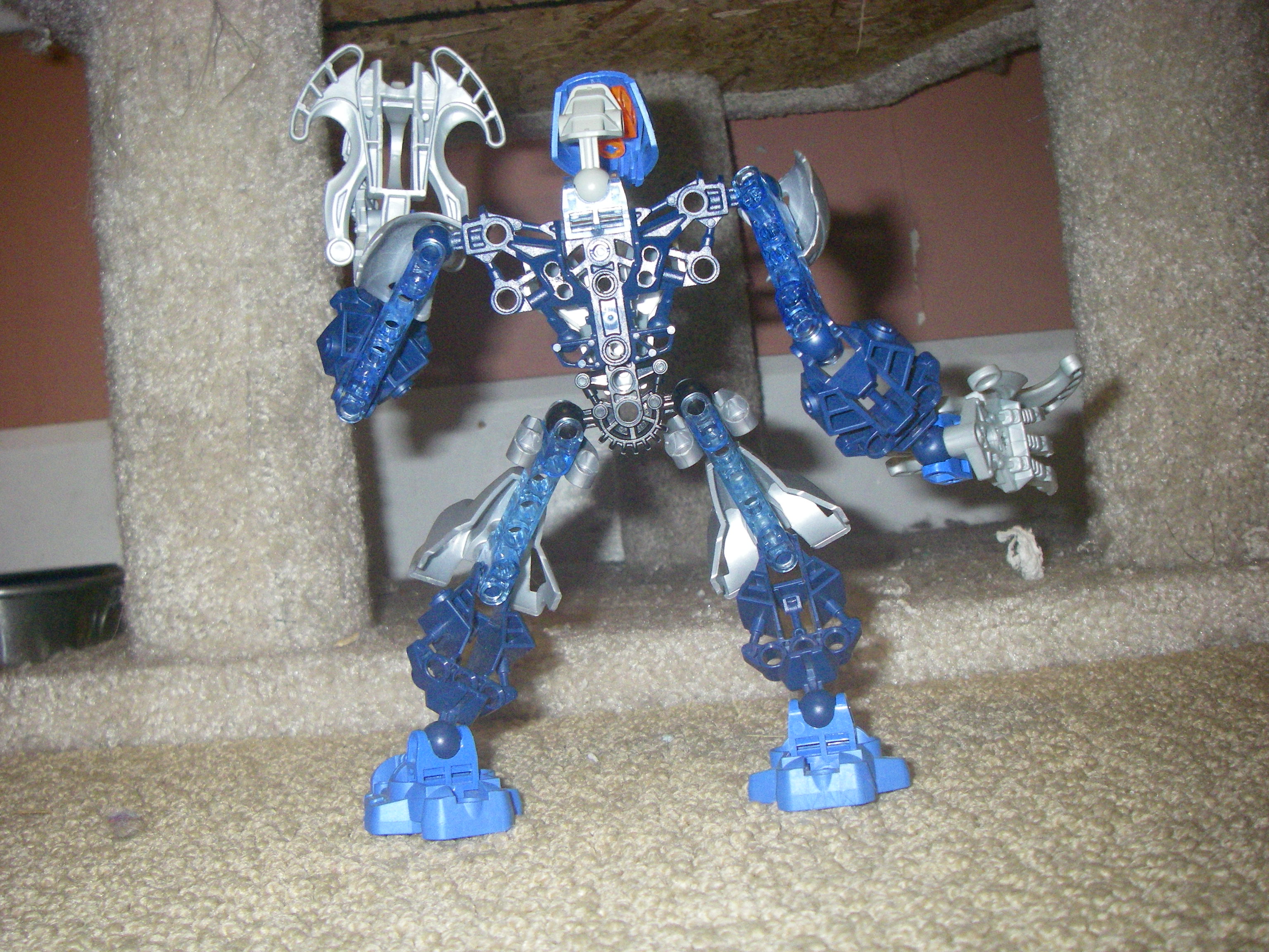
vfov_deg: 37.7
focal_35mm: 38
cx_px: 634
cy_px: 476
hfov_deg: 49.0
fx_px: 1393
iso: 400
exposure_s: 1/50
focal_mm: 6.3
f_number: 3.3
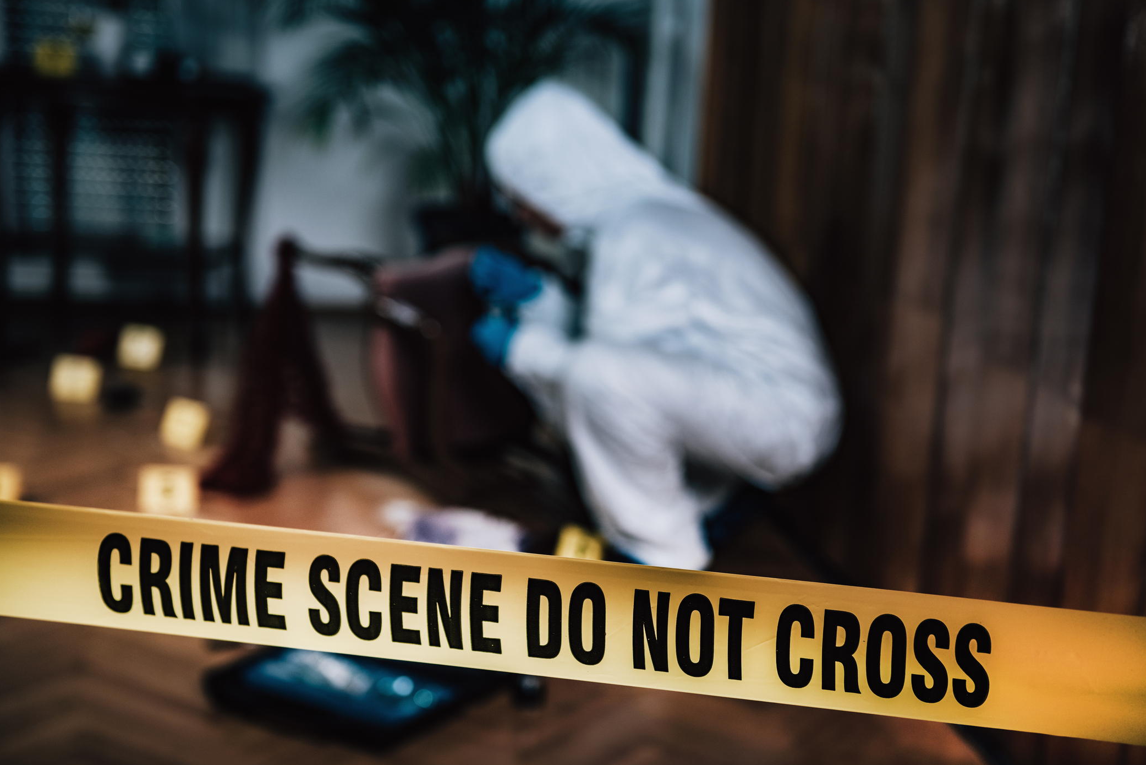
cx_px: 580
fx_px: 1783
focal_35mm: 56
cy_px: 378
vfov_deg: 24.2
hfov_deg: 35.6
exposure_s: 1/125
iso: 125
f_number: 3.2
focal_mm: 55
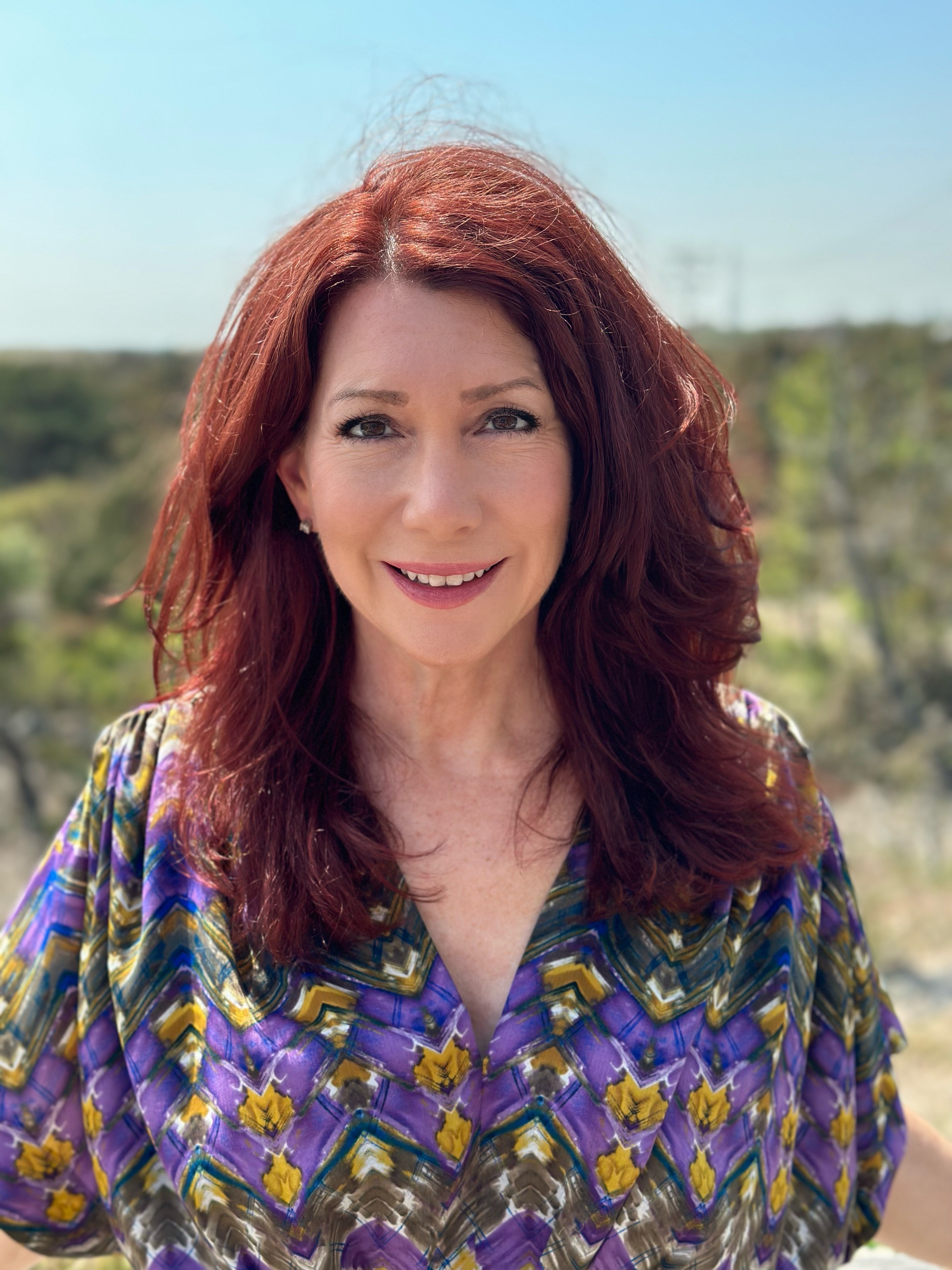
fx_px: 1760
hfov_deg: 30.3
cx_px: 476
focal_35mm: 48
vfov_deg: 39.7
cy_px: 635
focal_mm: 6.86
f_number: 1.78
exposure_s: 1/1751
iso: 80
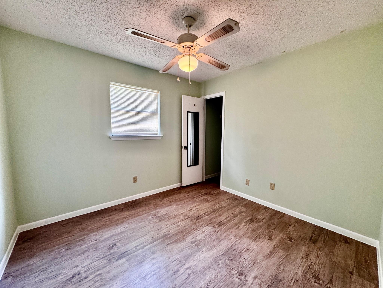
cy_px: 144
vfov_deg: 85.7
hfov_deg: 102.1
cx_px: 192
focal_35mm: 14
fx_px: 155
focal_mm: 2.22
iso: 200
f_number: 2.2
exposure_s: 1/60
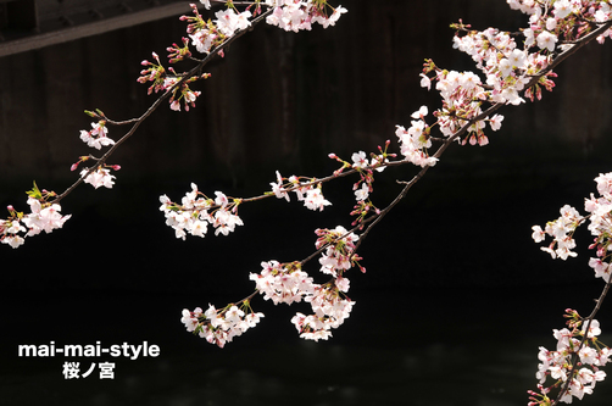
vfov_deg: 8.7
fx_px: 2673
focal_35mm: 158
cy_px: 203
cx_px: 306
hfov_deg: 13.1
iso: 200
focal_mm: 105
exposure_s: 1/200
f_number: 13
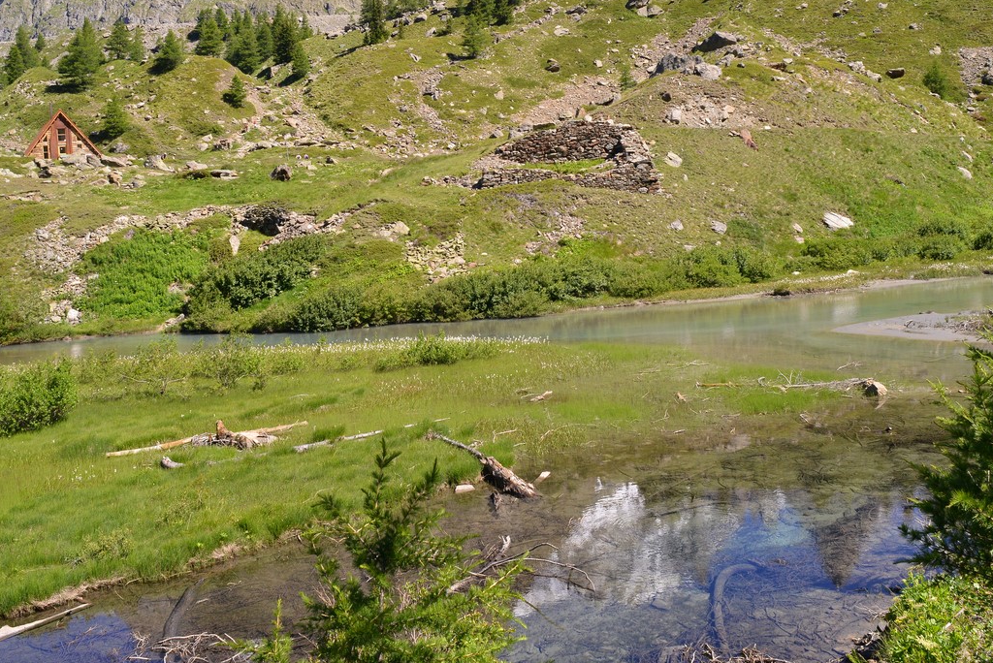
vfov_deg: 50.1
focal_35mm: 25
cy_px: 204
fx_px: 690
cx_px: 479
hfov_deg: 71.5
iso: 500
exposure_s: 1/500
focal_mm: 16
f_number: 11
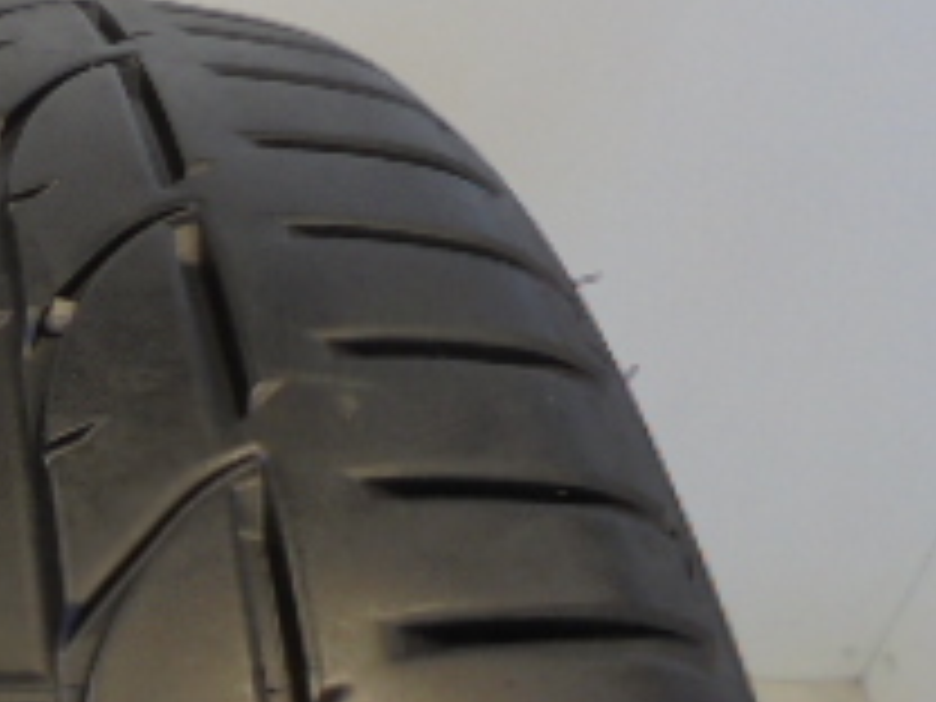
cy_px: 198
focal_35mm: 80
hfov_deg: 22.1
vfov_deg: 18.3
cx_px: -252
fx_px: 2163
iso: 100
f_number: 3.5
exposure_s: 1/50
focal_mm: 4.6
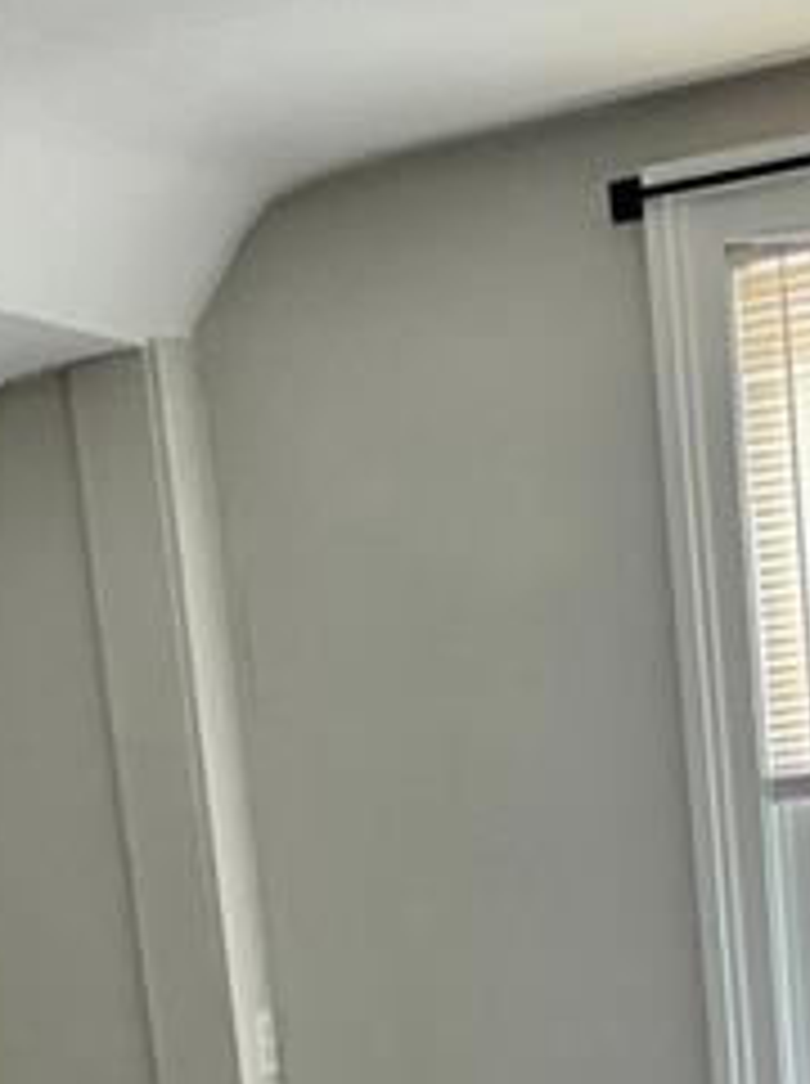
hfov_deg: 17.7
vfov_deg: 20.8
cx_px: 472
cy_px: 1525
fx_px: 2596
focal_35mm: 83
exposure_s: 1/60
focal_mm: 5.1
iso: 160
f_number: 1.6
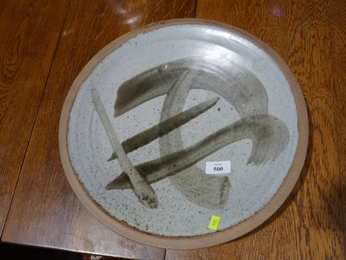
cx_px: 173
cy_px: 130
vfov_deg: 44.2
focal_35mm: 32
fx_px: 320
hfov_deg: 56.8
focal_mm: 16
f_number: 3.6
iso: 200
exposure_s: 1/100
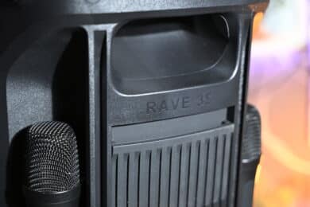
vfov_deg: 21.9
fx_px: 534
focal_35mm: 62
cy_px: 104
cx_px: 155
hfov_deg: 32.4
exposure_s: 1/60
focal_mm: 62
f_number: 3.5
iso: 900
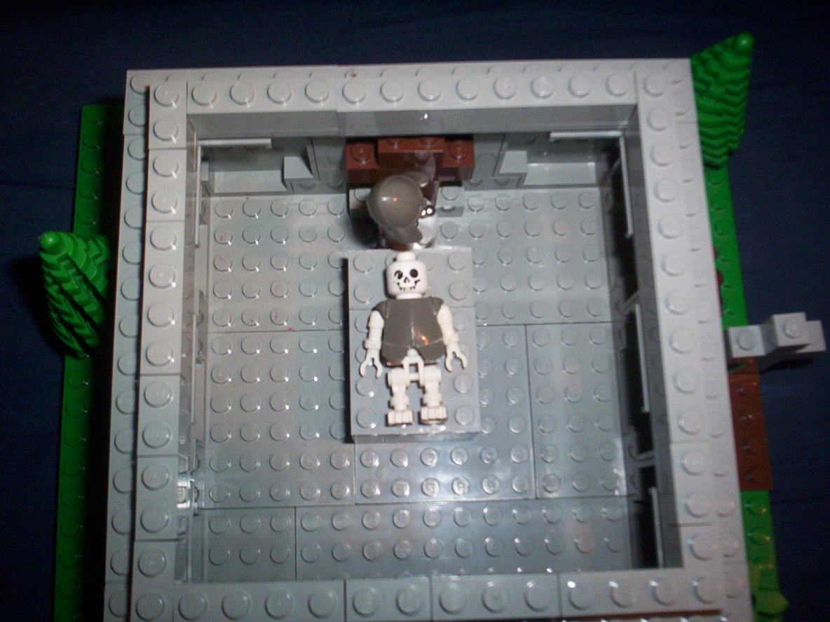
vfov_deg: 37.7
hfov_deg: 49.0
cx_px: 415
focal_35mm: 38
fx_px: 911
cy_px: 311
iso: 140
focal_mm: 4.99
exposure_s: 1/60
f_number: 4.5
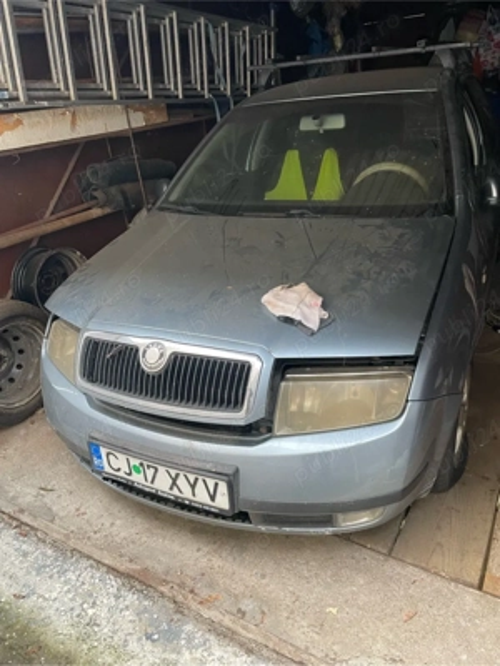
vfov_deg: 67.3
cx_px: 250
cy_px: 333
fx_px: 501
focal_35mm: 26
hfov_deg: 53.1
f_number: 1.6
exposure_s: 1/68
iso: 125
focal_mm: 4.2
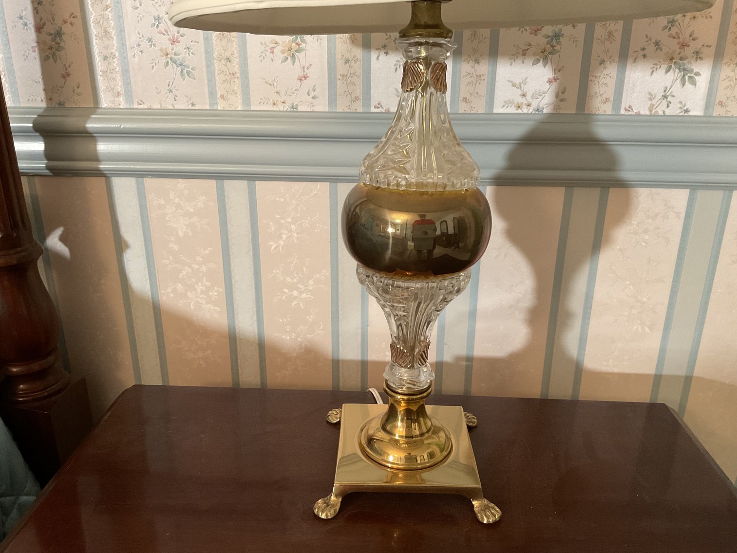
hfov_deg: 61.7
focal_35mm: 29
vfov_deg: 48.2
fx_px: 617
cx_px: 368
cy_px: 276
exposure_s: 1/40
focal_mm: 3
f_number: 1.8
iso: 250
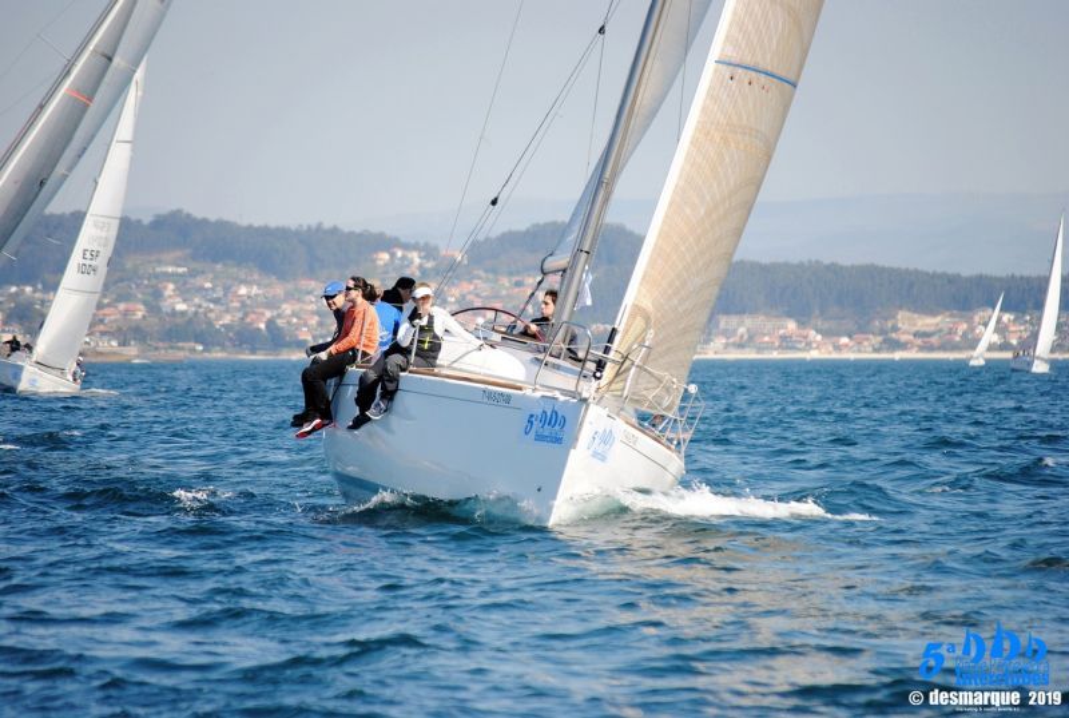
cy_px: 359
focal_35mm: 240
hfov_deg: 8.6
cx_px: 534
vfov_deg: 5.8
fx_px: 7141
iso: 200
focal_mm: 160
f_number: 5.3
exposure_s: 1/640
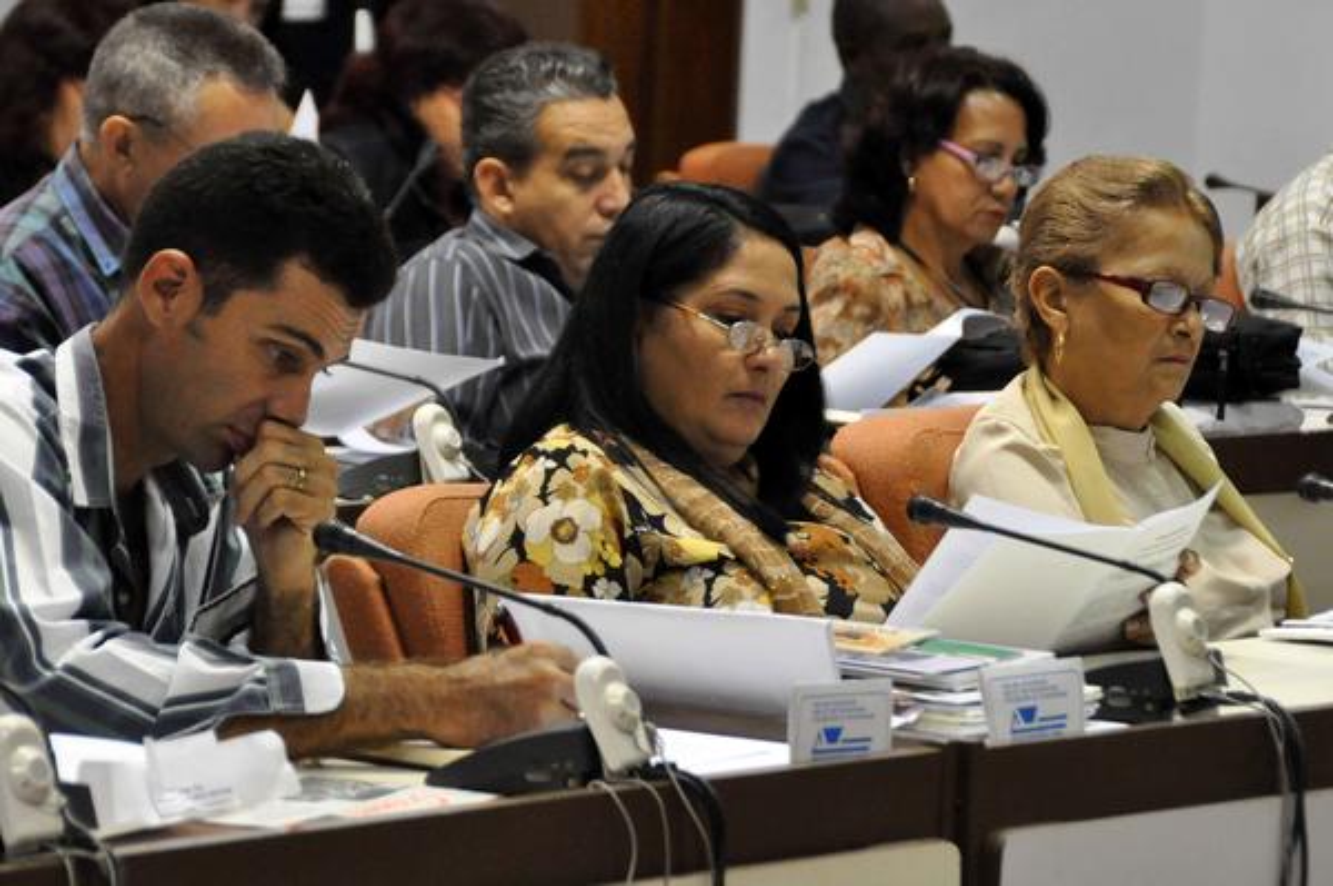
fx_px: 6659
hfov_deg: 11.4
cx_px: 666
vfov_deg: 7.6
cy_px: 443
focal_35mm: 180
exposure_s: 1/60
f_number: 5.3
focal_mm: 120
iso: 2500
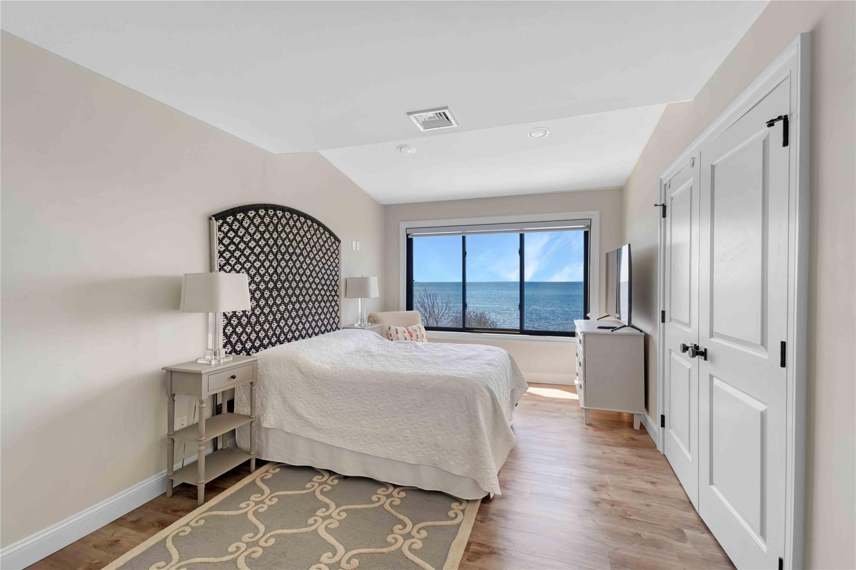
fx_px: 333
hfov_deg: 104.3
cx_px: 428
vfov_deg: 81.2
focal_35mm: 14
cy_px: 285
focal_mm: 14
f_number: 4
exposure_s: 1/400
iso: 1250
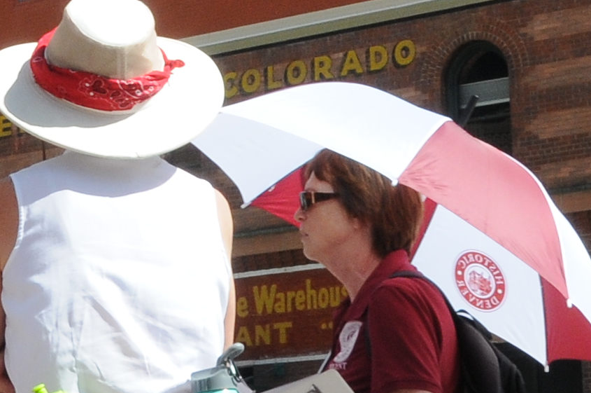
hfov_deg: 14.9
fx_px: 2246
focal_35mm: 137
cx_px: 123
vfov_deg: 9.9
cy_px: -39
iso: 400
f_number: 16
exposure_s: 1/125
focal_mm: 18
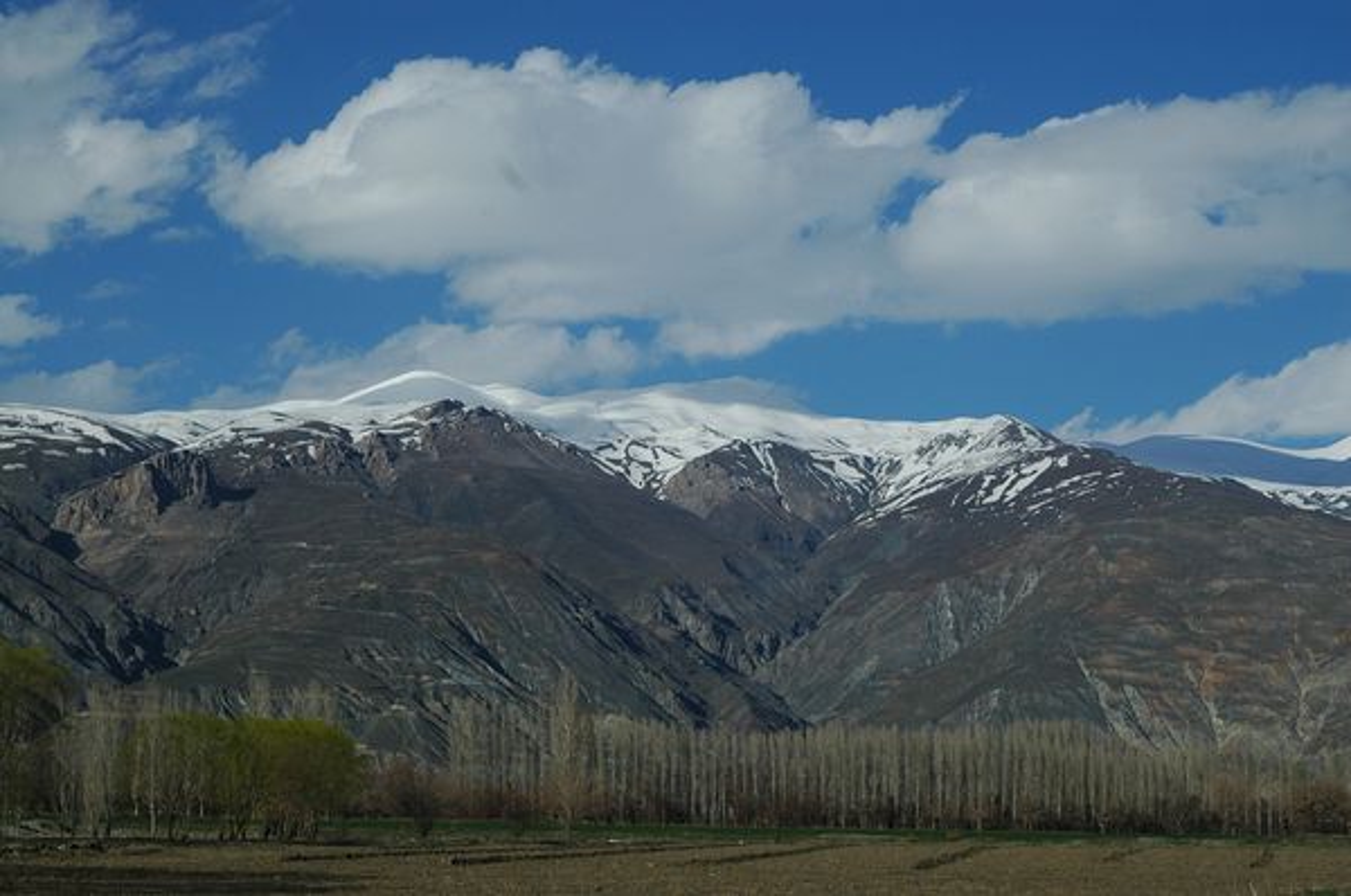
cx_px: 676
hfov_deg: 27.0
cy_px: 448
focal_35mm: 75
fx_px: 2810
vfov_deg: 18.1
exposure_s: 1/1250
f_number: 7.1
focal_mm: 50
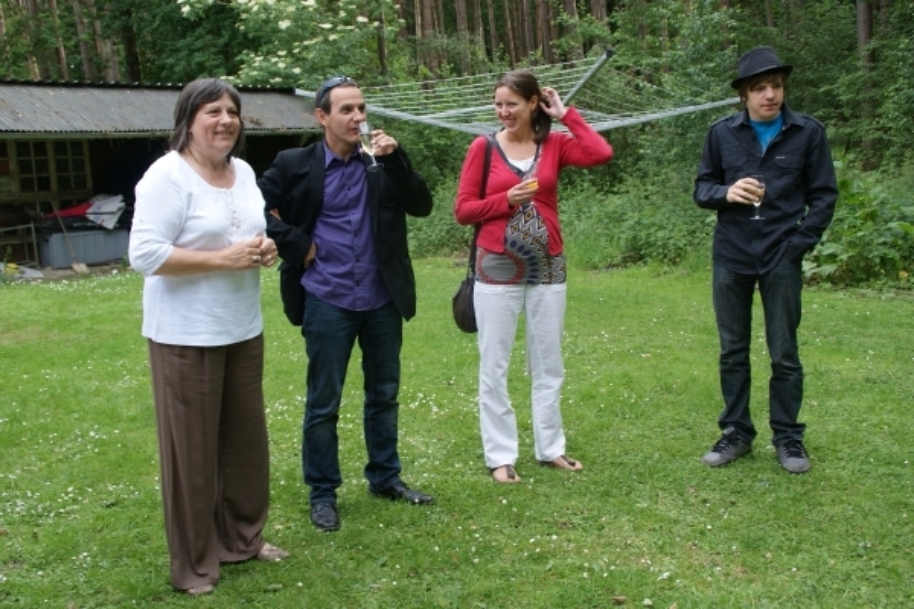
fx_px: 914
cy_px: 304
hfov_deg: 53.1
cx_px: 457
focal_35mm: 36
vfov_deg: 36.9
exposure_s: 1/50
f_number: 5
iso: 100
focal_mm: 24
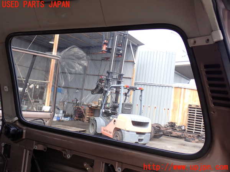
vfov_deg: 37.7
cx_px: 115
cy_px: 86
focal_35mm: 38
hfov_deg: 49.0
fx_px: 252
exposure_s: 1/100
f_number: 3.5
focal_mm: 6.83
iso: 100
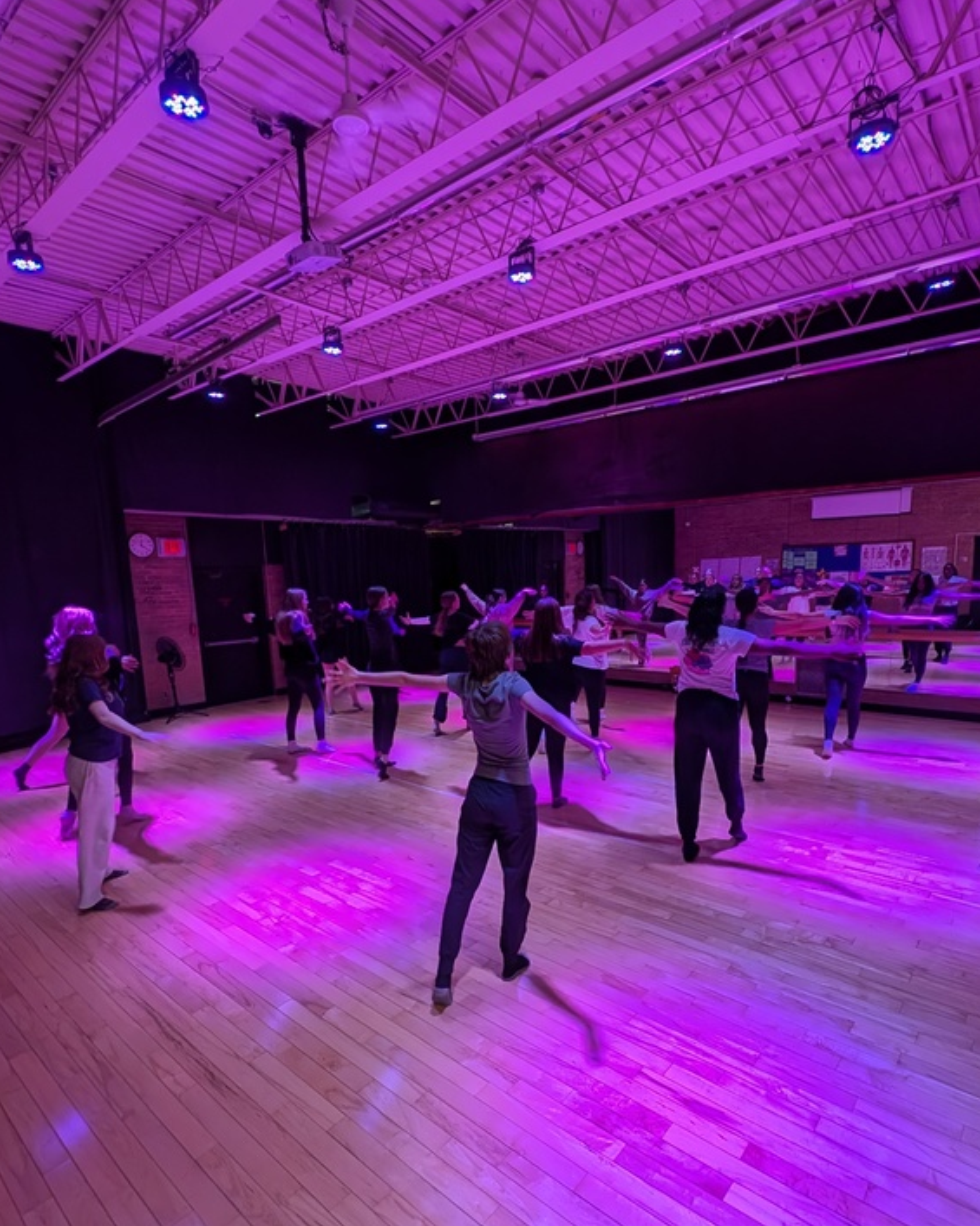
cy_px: 673
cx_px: 507
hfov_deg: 76.9
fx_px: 617
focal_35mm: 17
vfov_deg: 89.4
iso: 92
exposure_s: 1/40
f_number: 1.95
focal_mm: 2.23
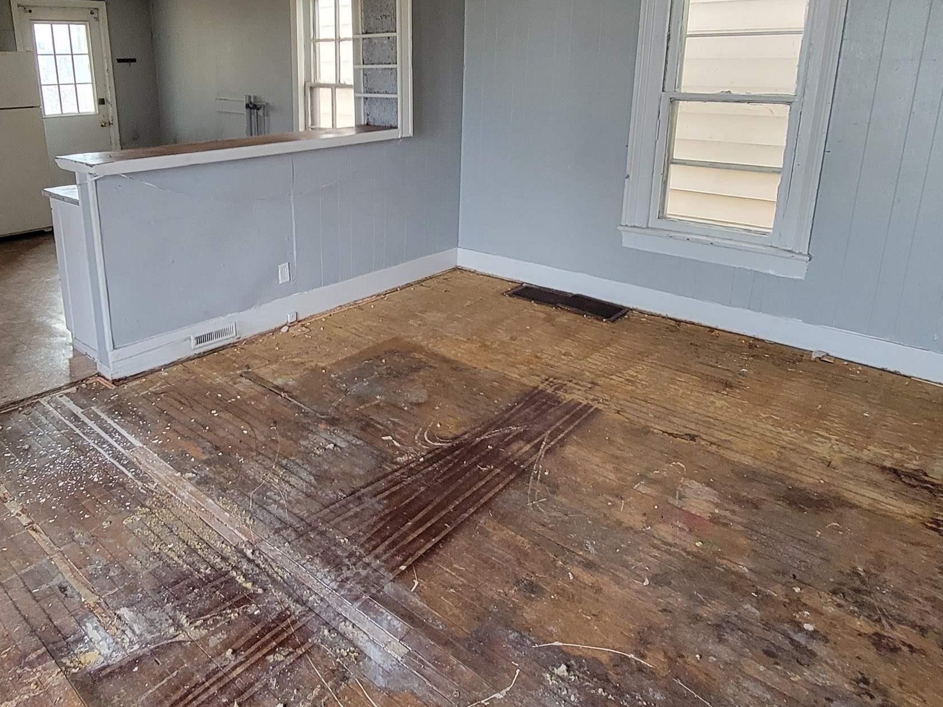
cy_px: 246
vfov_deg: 55.8
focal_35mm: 24
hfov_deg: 70.7
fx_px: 654
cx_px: 366
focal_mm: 2.2
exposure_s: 1/60
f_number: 2.2
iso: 400
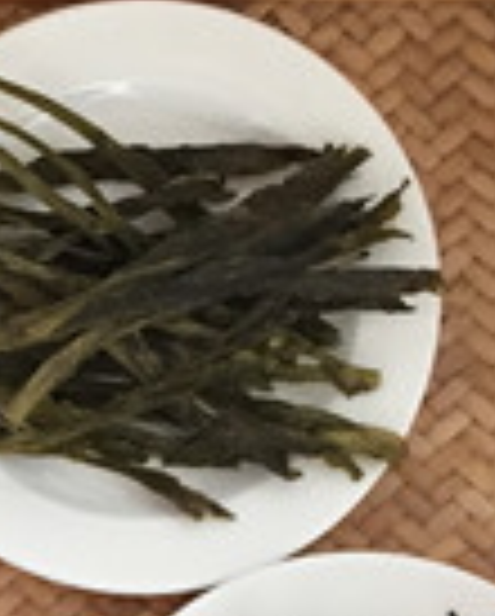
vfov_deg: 13.7
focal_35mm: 134
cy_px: 848
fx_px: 2448
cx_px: -252
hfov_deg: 11.1
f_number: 2.2
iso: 200
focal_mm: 4.15
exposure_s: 1/33
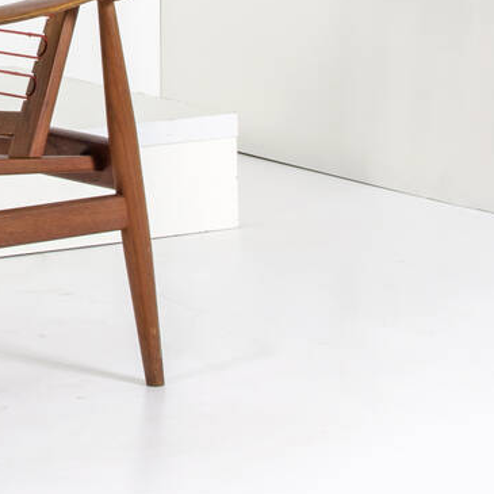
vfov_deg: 10.2
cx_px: -131
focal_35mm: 171
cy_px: 13
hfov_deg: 10.1
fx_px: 2755
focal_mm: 35
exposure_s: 1/160
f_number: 16
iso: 100
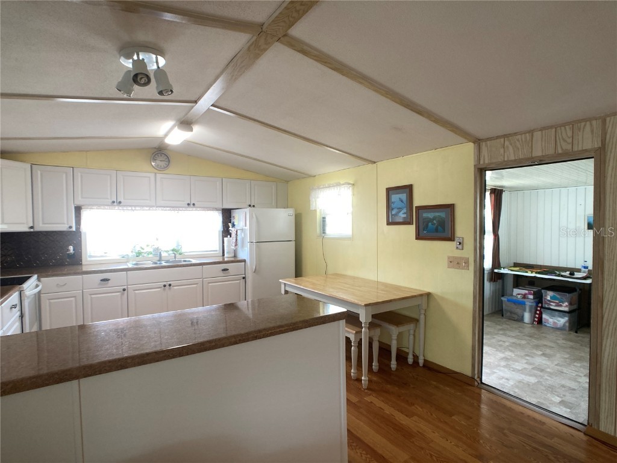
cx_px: 308
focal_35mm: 28
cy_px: 232
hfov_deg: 63.4
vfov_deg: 49.7
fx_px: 499
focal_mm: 3.99
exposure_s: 1/60
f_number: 1.8
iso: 80
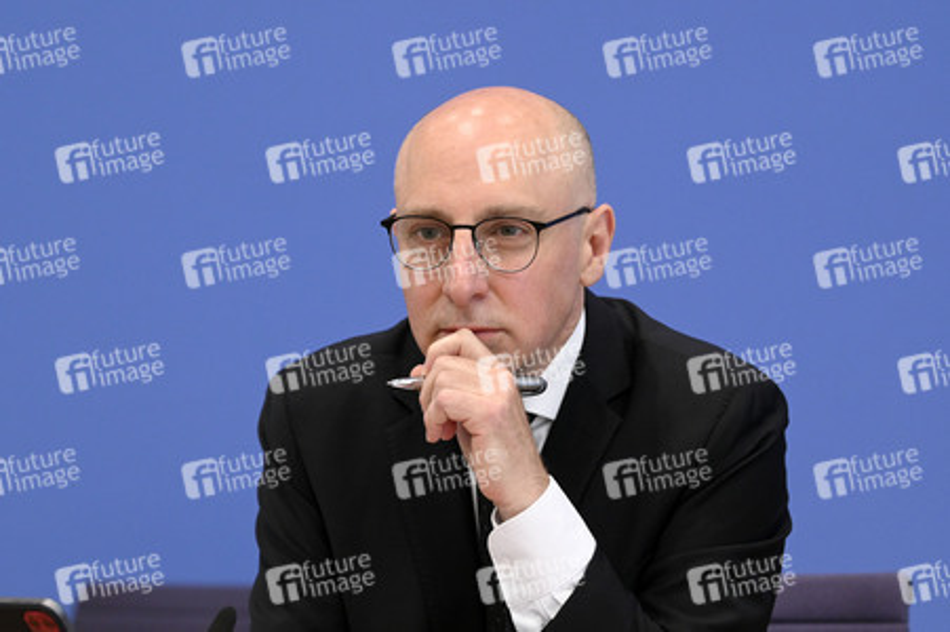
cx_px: 475
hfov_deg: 19.5
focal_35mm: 105
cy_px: 316
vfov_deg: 13.0
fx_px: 2769
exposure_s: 1/800
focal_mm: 105
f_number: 5
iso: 4000
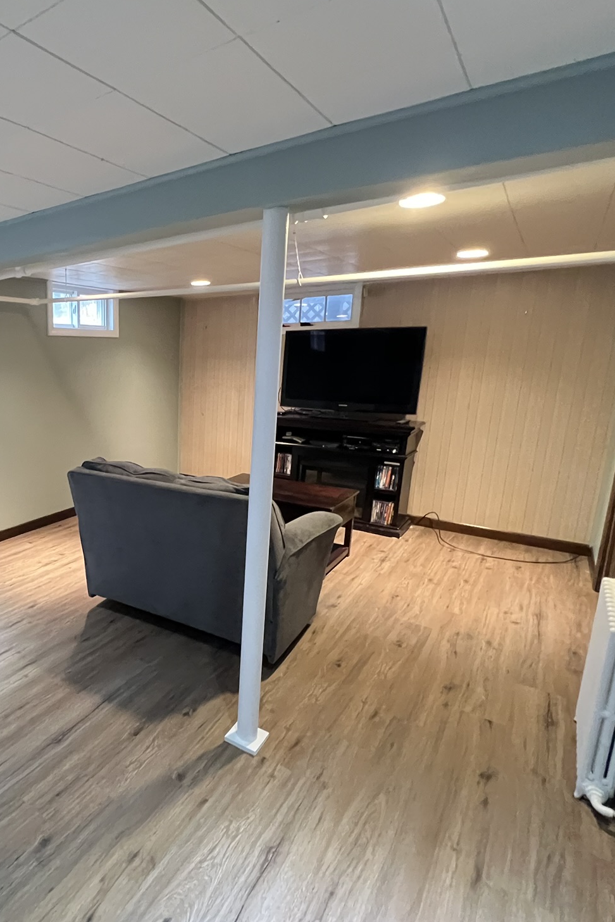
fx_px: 487
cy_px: 467
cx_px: 96
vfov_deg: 86.9
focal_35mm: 19
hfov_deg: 58.0
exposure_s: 1/40
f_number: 1.8
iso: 800
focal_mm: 1.57
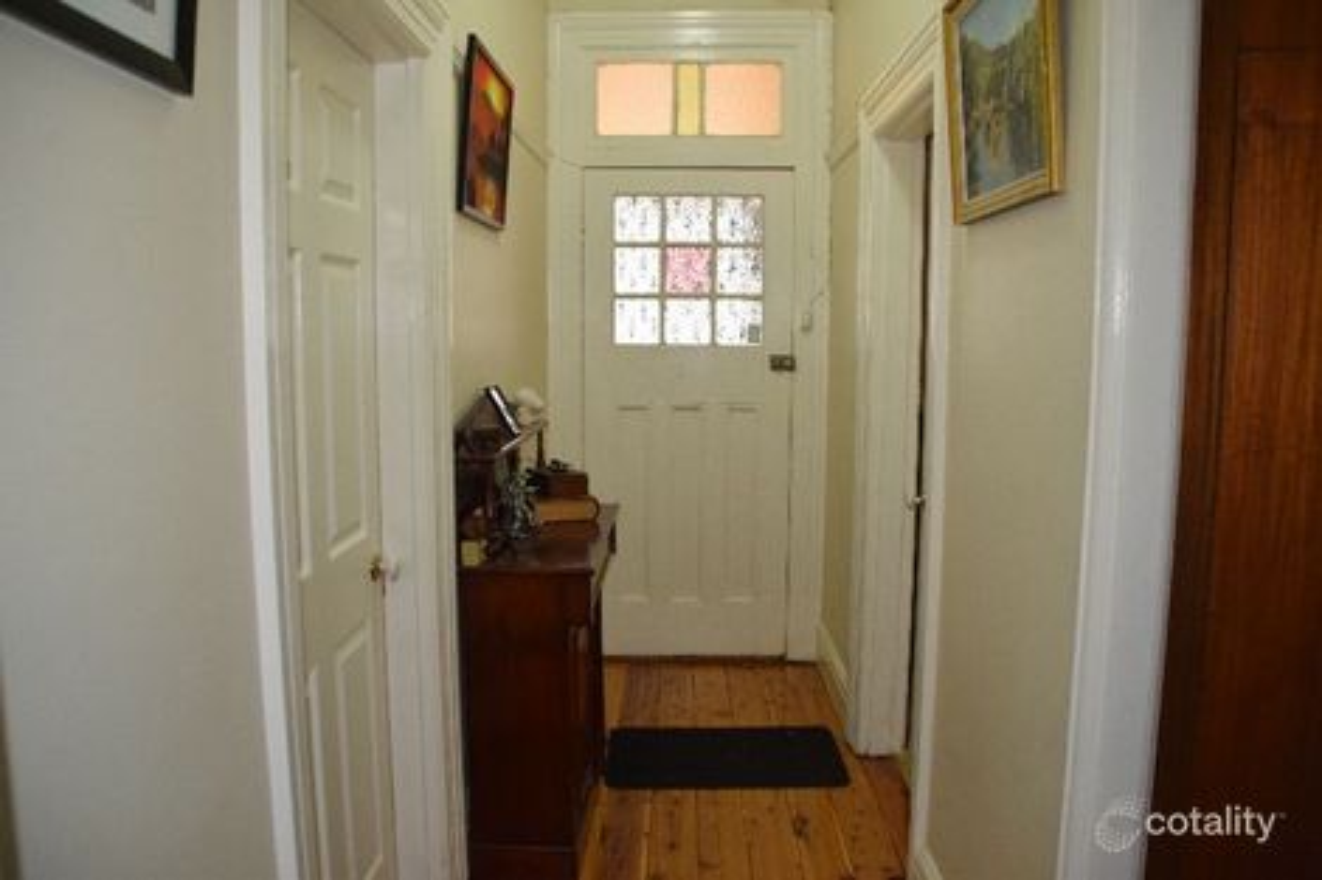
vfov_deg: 47.9
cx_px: 661
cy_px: 440
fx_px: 991
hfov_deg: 67.4
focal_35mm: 27
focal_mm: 18
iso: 800
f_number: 4.5
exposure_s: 1/80
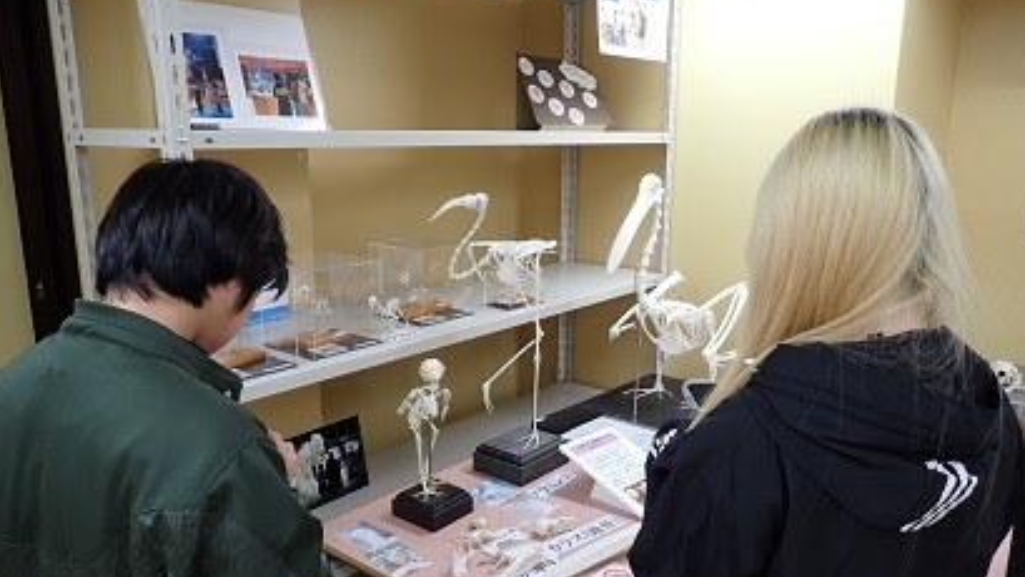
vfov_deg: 41.4
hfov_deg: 67.9
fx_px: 761
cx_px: 521
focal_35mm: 28
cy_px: 322
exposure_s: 1/125
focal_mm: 4.5
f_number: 2
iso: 160
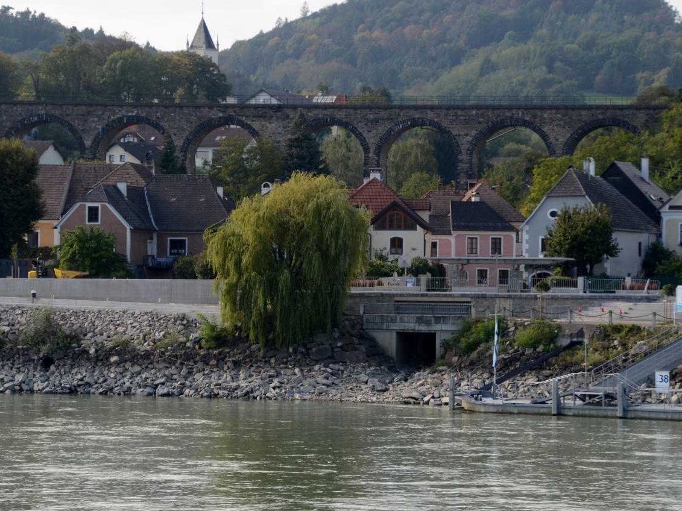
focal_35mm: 153
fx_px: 3008
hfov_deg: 12.9
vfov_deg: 9.7
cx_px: 344
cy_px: 235
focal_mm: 75
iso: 400
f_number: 6.3
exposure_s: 1/640
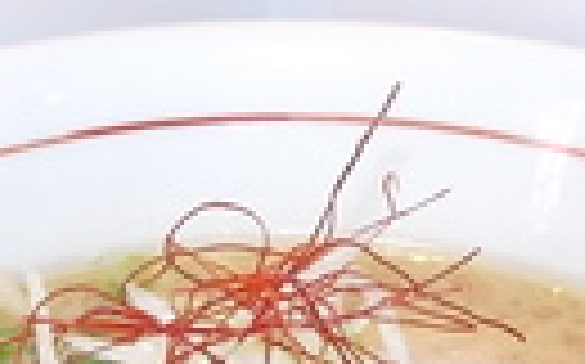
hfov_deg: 22.6
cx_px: 250
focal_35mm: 92
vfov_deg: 13.1
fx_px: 1466
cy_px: 616
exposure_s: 1/25
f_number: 3.3
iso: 200
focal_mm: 4.1
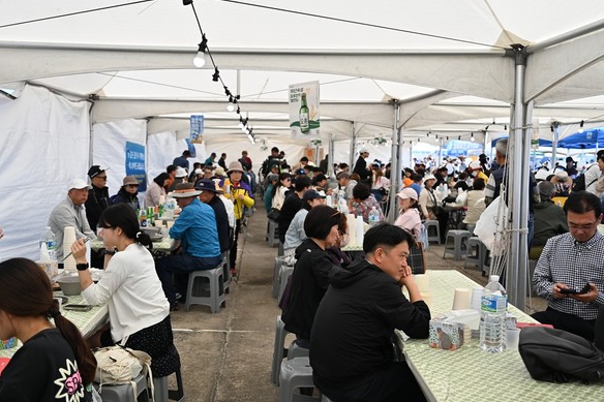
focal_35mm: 37
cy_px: 196
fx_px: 621
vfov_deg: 35.9
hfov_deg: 51.9
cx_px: 298
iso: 100
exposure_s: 1/1000
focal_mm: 24
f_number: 2.8
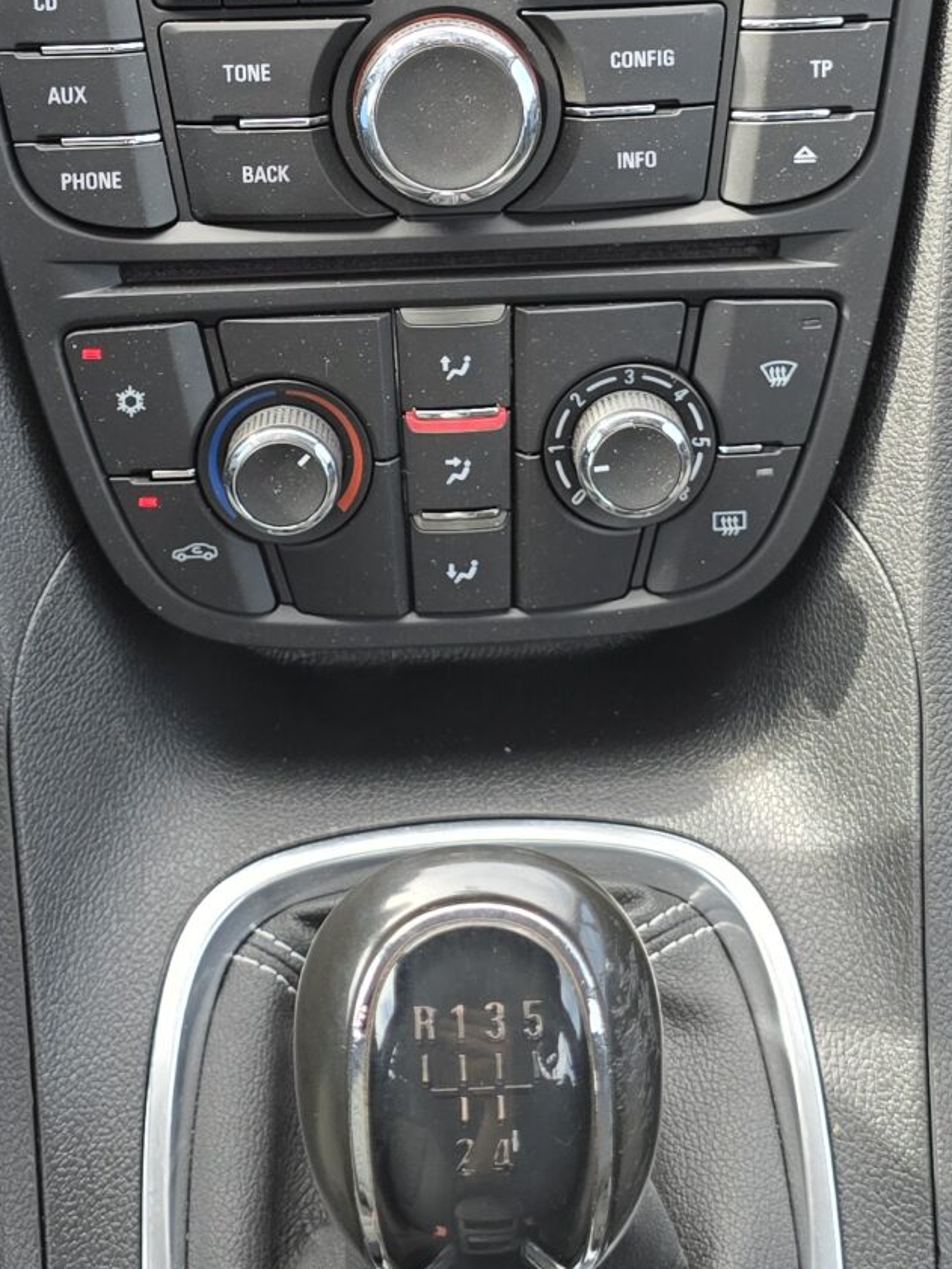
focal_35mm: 70
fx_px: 2566
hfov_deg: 21.0
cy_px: 220
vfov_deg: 27.1
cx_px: 489
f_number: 1.7
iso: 50
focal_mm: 6.3
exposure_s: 1/180
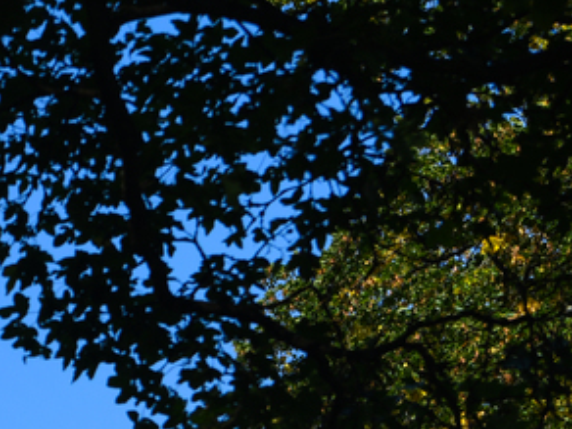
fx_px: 3487
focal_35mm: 211
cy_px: 779
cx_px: -474
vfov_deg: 6.9
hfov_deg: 9.0
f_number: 5.6
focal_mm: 50
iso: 100
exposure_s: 1/640
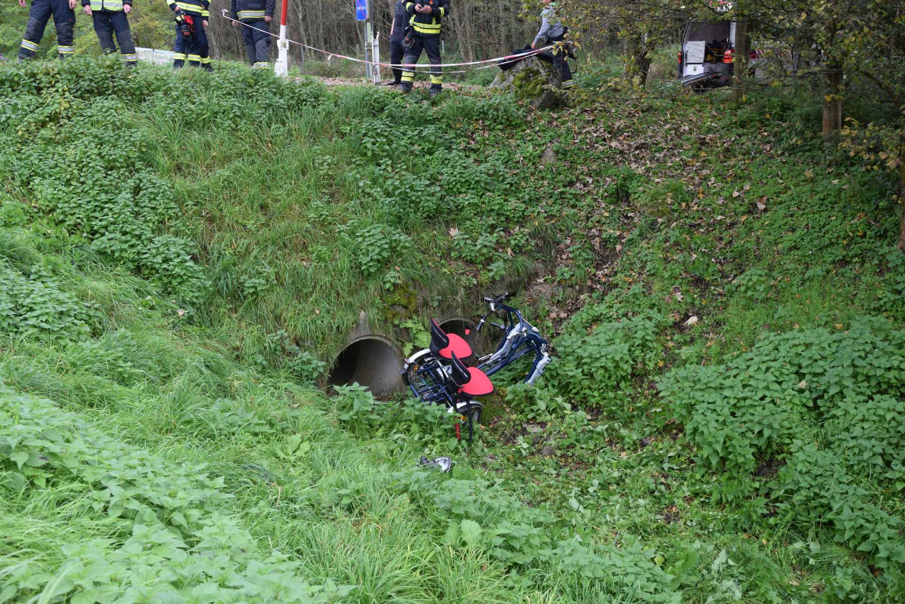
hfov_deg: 53.1
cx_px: 452
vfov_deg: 36.9
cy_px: 302
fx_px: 905
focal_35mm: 36
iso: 400
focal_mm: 24
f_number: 7.1
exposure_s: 1/200
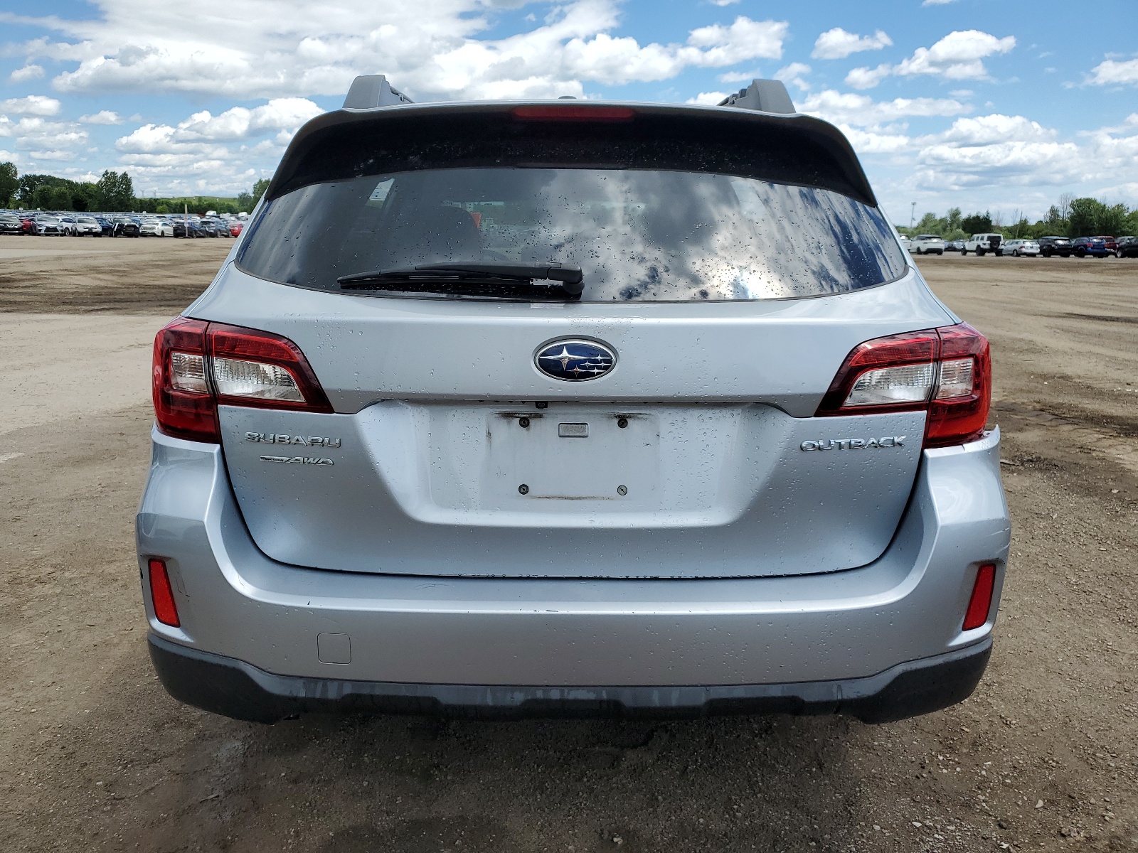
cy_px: 426
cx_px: 569
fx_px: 855
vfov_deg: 53.1
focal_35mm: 26
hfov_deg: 67.3
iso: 50
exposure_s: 1/3333
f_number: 1.5
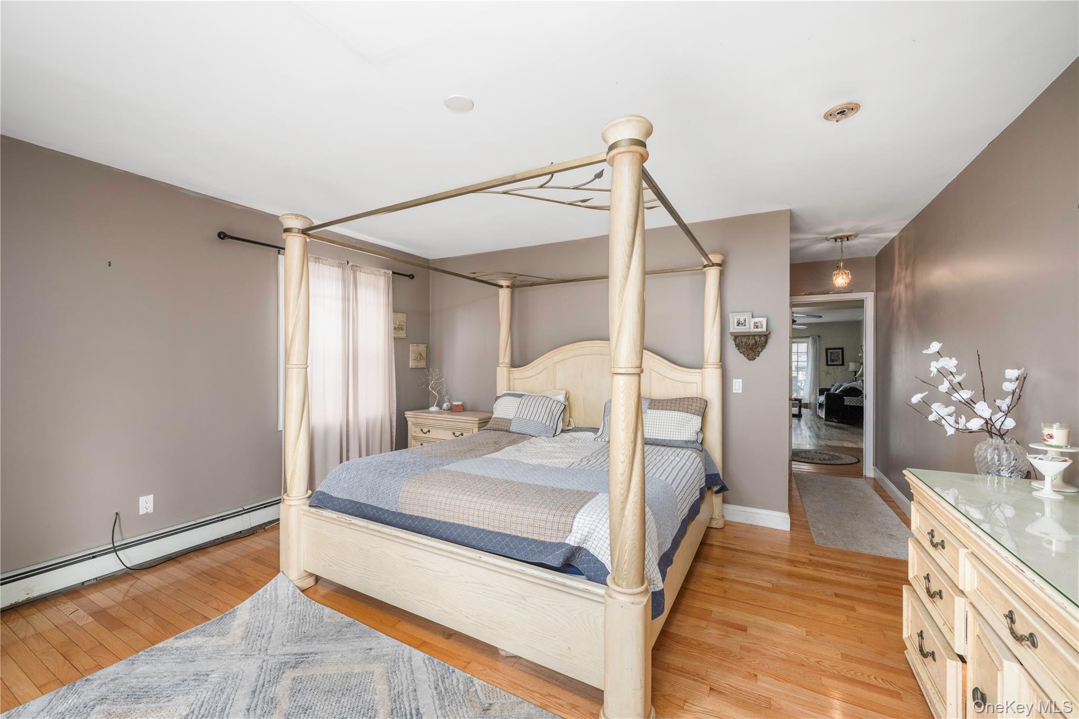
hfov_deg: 104.3
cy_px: 360
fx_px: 420
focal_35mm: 14
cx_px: 540
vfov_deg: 81.2
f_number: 7.1
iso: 250
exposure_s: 1/160
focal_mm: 14
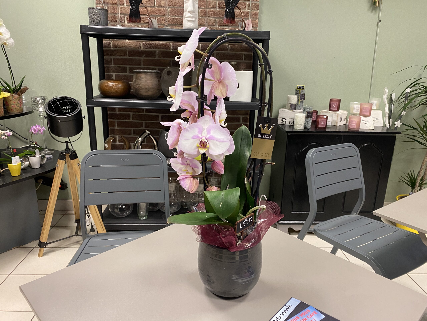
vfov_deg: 53.1
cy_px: 160
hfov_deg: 67.3
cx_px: 214
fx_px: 321
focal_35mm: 26
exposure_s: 1/50
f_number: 1.8
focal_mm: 4.25
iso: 200
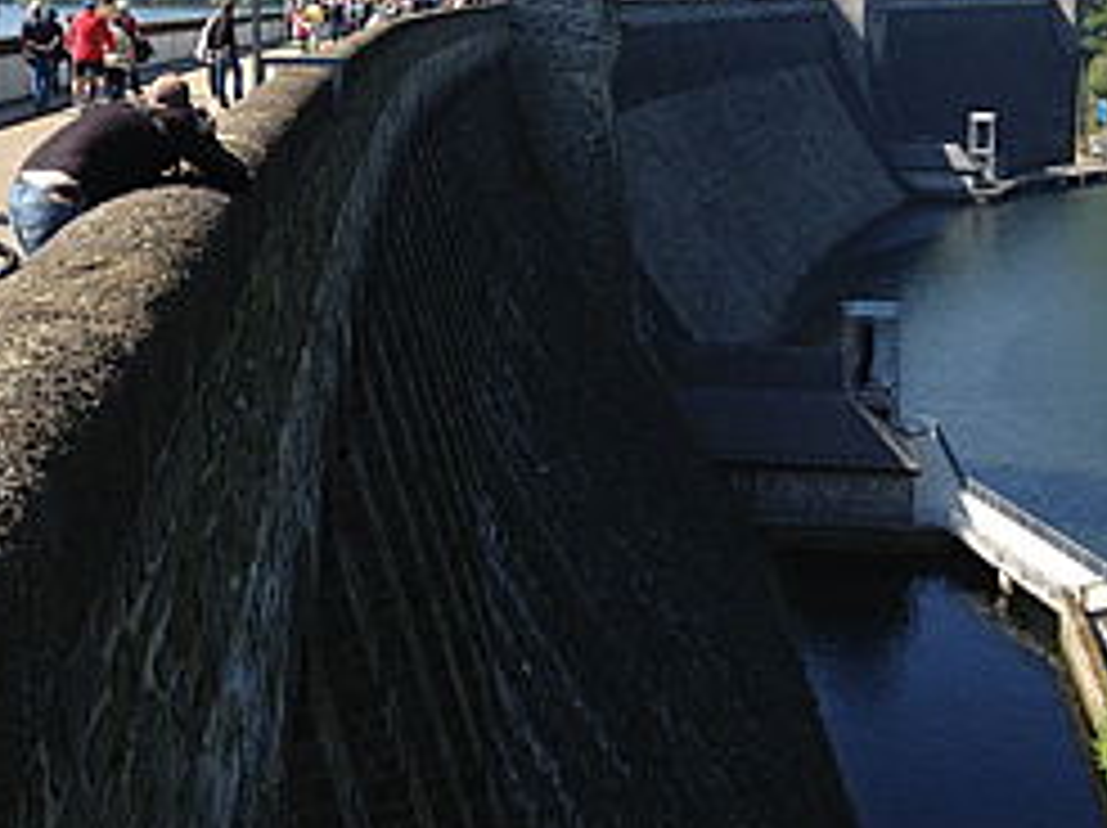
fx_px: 1821
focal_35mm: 57
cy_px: 194
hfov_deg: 33.6
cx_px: 405
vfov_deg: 25.3
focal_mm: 4.28
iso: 50
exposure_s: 1/778
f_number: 2.4
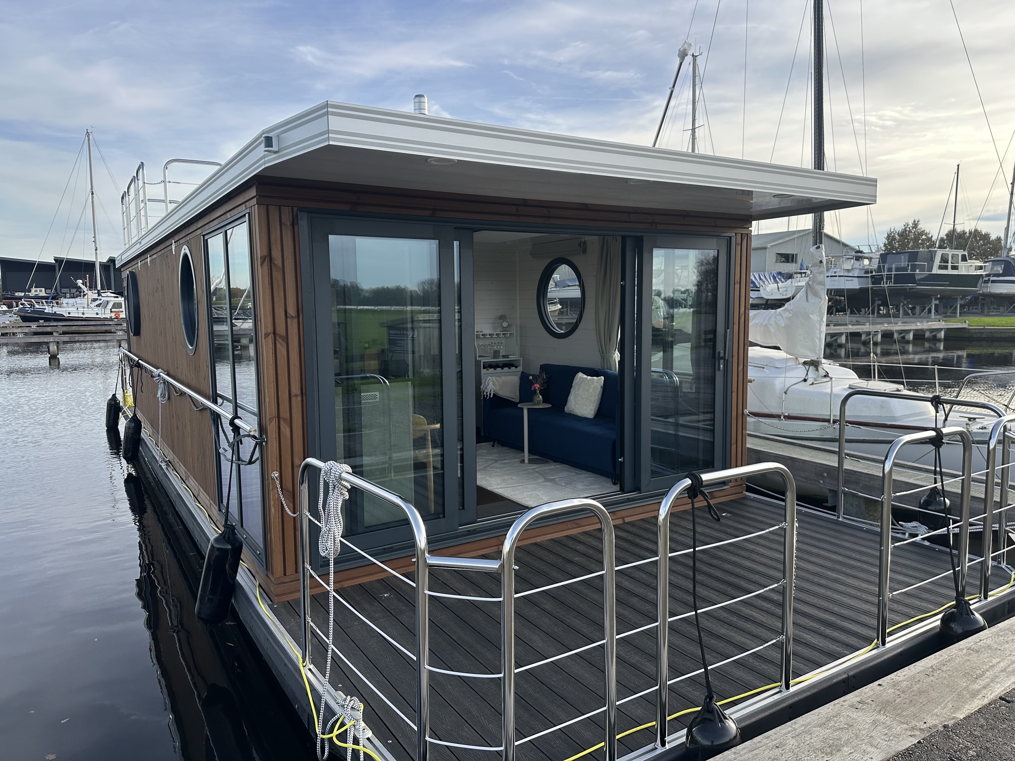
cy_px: 380
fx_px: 704
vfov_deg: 56.8
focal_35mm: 24
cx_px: 508
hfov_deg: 71.6
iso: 80
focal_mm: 6.86
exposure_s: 1/1433
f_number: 1.78
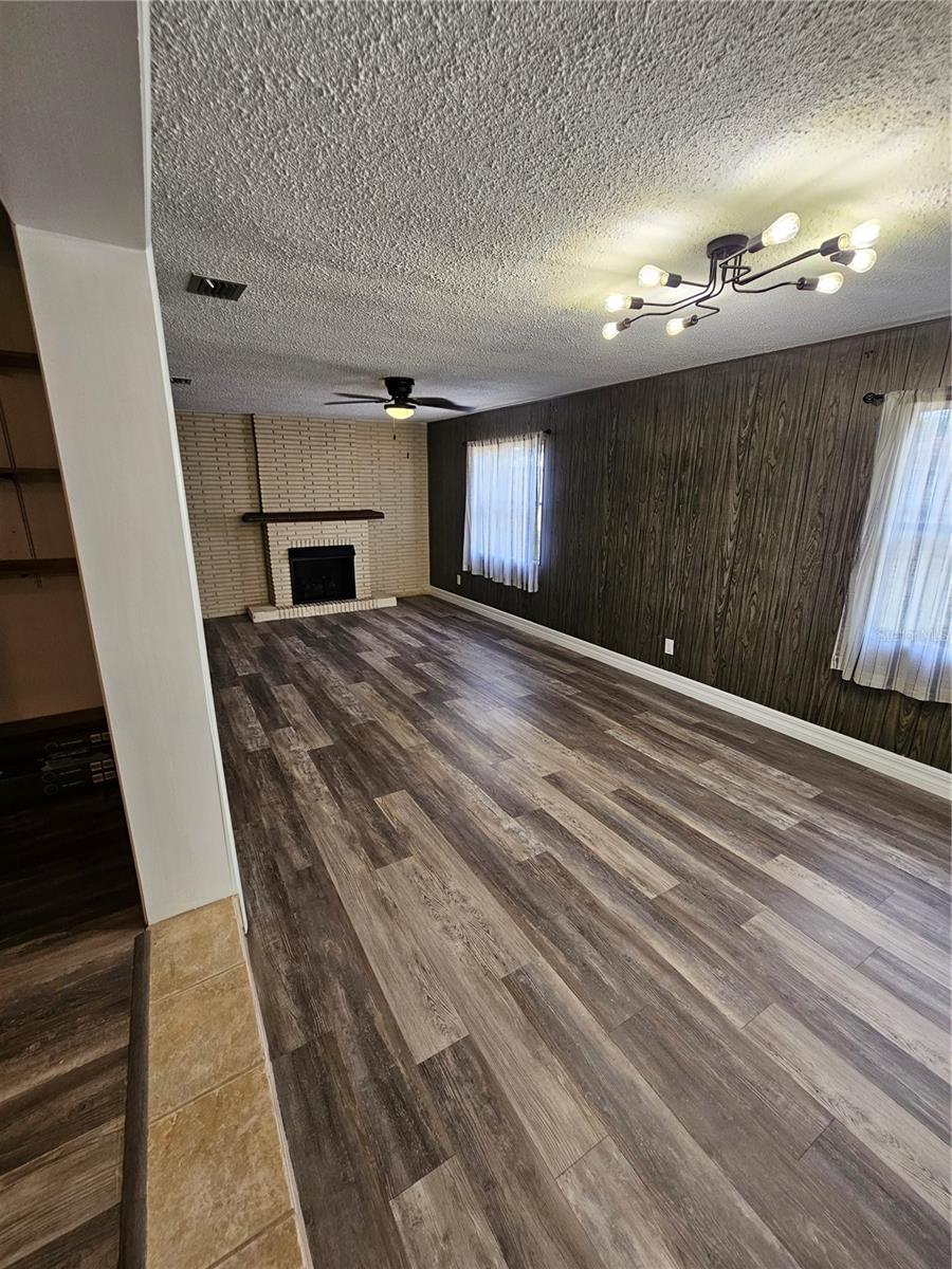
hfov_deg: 89.9
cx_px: 476
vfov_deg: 106.2
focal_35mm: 13
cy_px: 634
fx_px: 477
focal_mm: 2.2
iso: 125
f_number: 2.2
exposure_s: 1/60
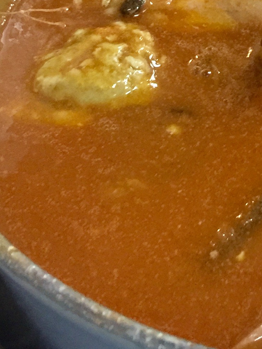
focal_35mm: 98
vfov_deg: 19.6
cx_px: 365
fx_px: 989
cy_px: 30
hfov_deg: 14.3
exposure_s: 1/8
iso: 160
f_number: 2.2
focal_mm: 4.15
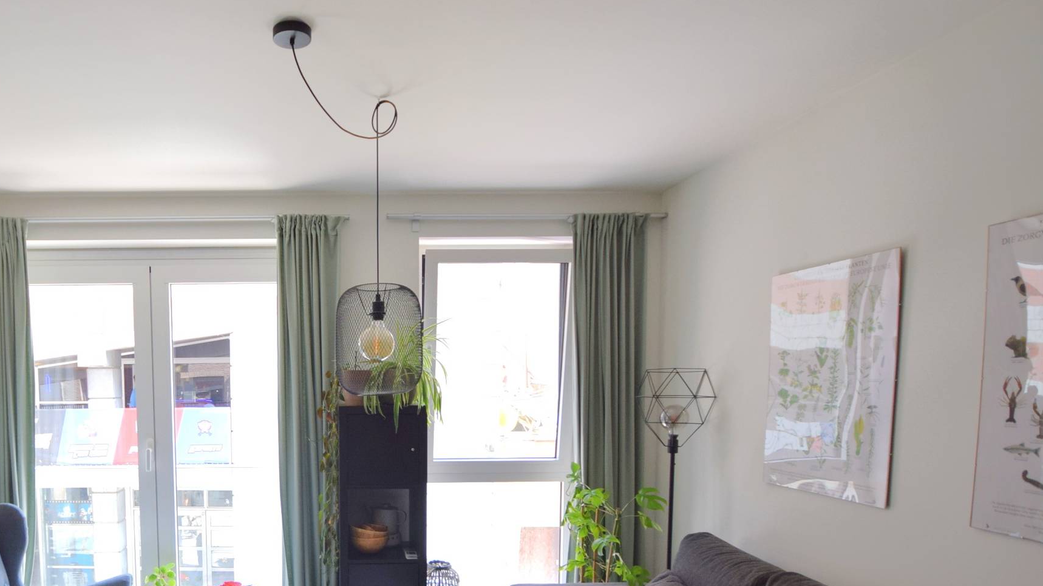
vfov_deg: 43.3
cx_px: 321
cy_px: 438
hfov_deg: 69.6
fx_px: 713
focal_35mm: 26
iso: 400
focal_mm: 11
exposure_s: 1/80
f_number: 4.5
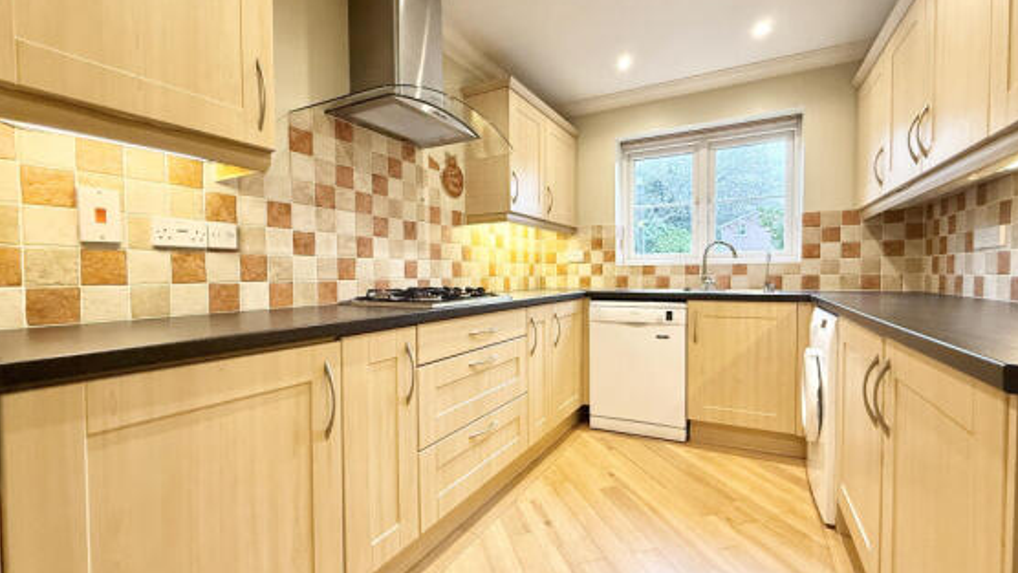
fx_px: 432
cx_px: 519
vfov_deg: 67.1
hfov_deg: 99.3
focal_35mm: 16
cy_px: 288
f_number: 2.2
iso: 250
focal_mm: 2.22
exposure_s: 1/100
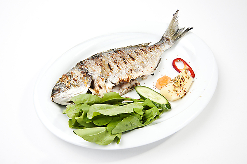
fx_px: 274
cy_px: 82
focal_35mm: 40
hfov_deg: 48.5
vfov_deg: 33.4
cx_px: 124
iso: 50
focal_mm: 40
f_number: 16
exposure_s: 1/125
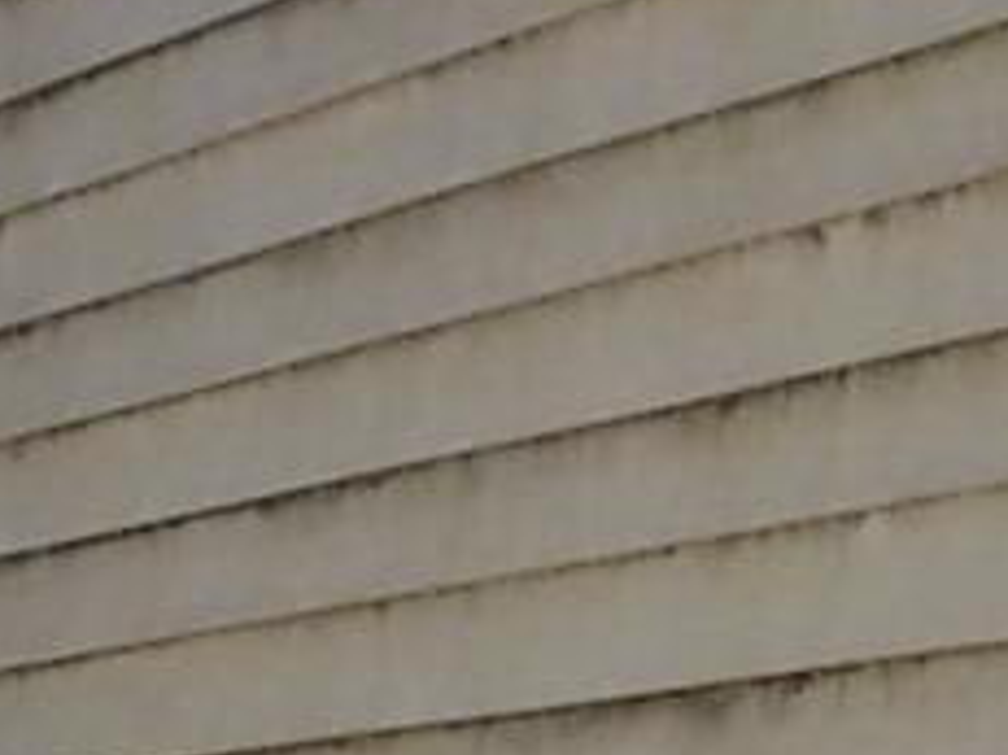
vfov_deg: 7.4
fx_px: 5850
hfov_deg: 9.6
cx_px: 1449
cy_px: 672
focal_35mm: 201
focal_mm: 4.1
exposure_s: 1/500
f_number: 3.3
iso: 80
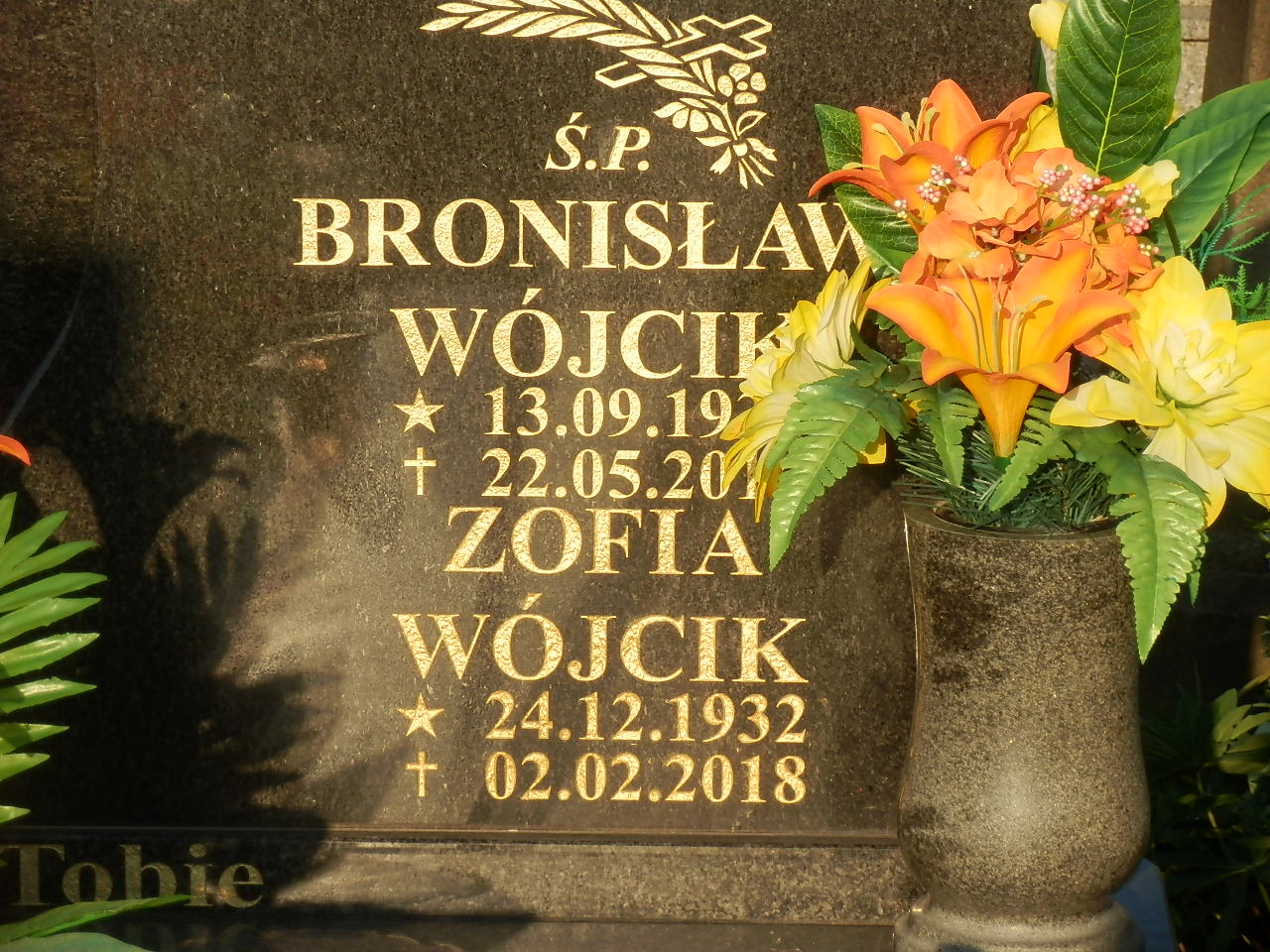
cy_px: 476
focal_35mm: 166
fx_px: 6090
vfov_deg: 8.9
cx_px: 635
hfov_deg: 11.9
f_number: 5.9
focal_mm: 29.4
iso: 80
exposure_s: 1/320
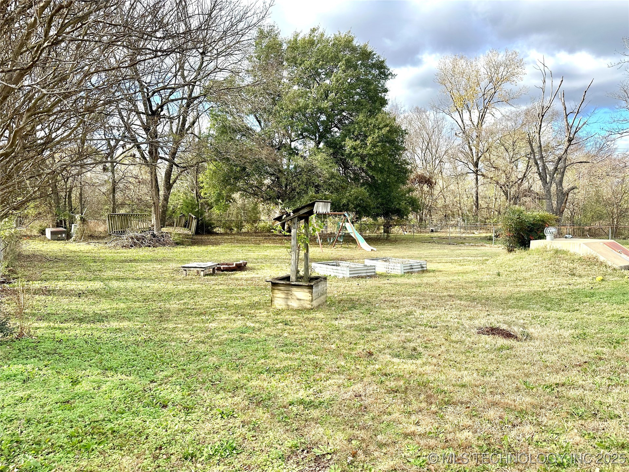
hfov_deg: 71.6
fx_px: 436
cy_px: 236
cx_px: 314
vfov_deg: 56.8
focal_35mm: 24
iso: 80
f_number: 1.78
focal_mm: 6.86
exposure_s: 1/1157
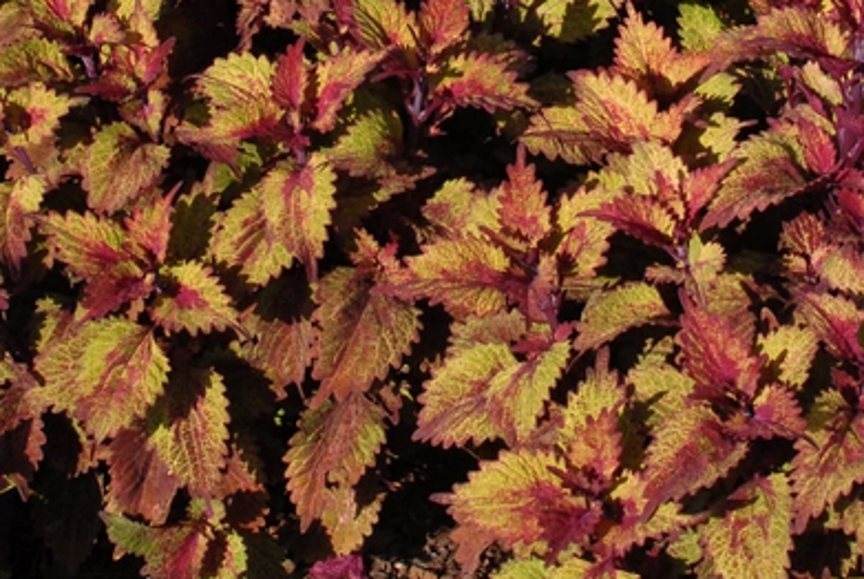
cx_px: 526
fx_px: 2644
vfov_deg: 12.3
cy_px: -34
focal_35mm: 110
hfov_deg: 18.5
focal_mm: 28
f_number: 10
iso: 400
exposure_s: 1/350
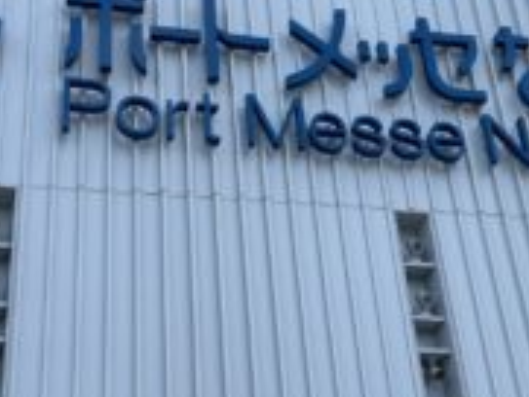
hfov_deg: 28.1
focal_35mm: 69
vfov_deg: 21.3
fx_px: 1055
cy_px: 196
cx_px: 304
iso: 50
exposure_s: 1/2045
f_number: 1.5
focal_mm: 5.7
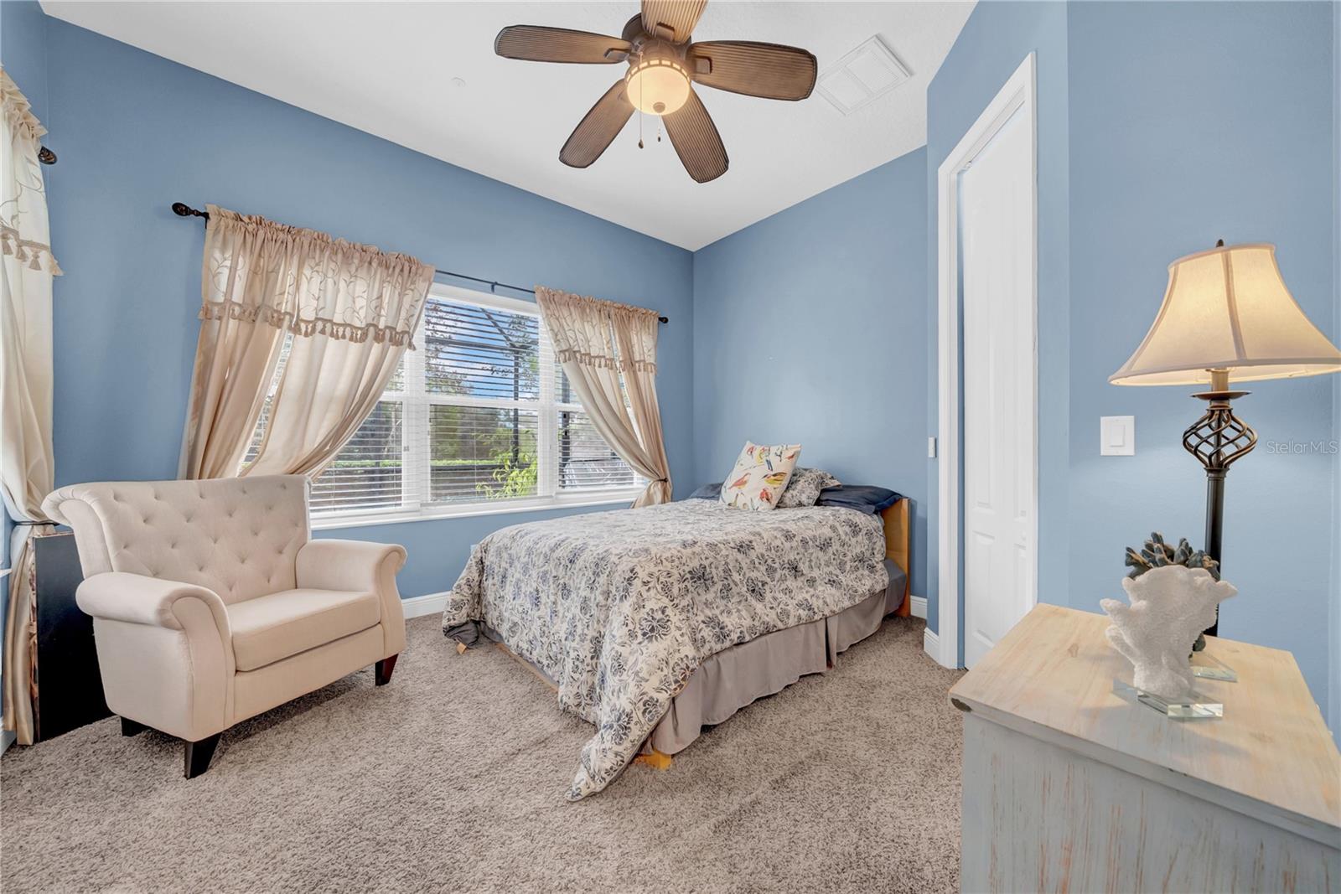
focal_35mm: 12
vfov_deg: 90.0
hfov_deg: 112.6
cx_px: 670
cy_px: 447
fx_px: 447
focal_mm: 12
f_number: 8
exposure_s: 1/4
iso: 800
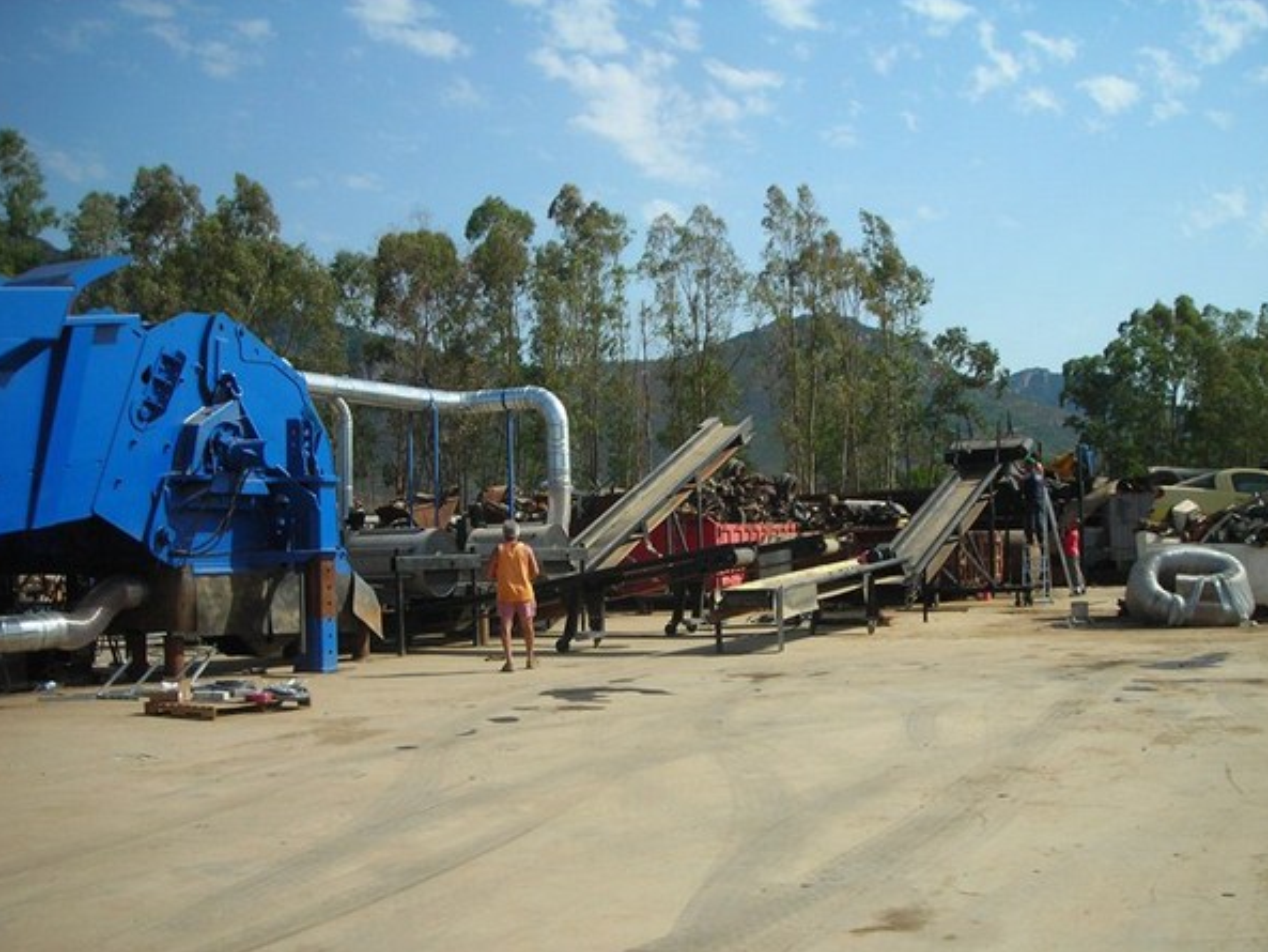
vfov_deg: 35.1
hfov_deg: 45.8
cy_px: 509
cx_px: 644
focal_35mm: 41
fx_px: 1502
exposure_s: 1/217
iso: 50
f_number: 6.4
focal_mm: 6.3
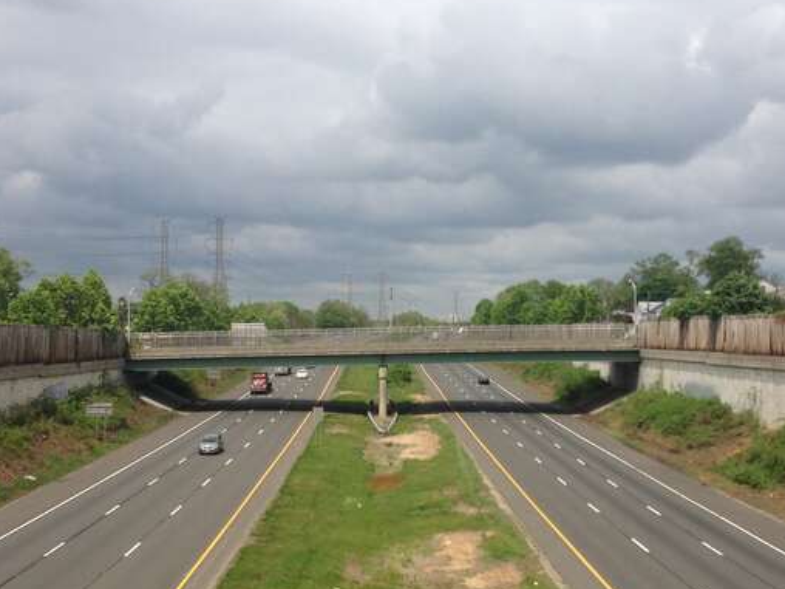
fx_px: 1179
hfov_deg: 36.8
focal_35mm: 52
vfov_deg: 28.0
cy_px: 318
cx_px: 389
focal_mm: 4.13
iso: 50
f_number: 2.4
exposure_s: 1/2262
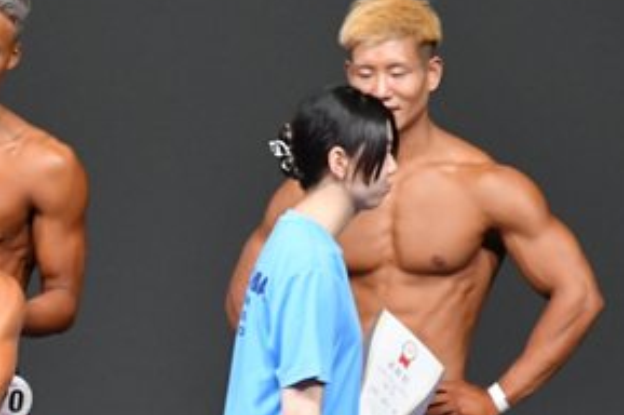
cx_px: -98
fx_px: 14630
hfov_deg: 2.4
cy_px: 523
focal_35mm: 845
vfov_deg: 1.6
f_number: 5.6
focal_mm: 210
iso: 4000
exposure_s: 1/400
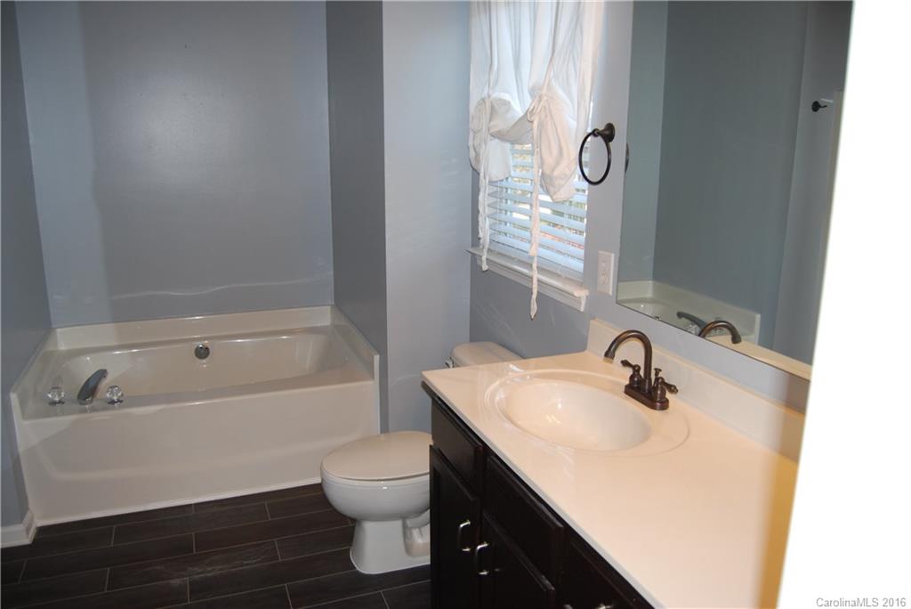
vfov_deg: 48.0
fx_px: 684
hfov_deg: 67.4
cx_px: 456
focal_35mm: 27
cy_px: 304
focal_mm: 18
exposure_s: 1/60
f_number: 3.5
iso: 200
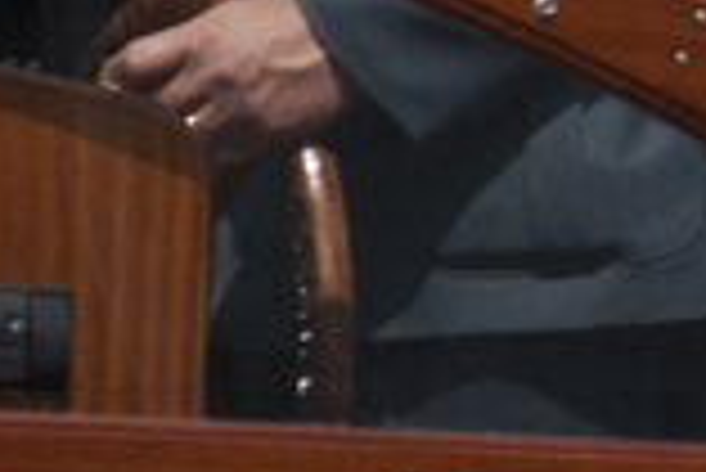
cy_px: -112
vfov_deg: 0.7
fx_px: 40475
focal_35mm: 2062
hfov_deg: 1.0
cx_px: 1790
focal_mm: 200
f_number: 6.3
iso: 200
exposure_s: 1/1250
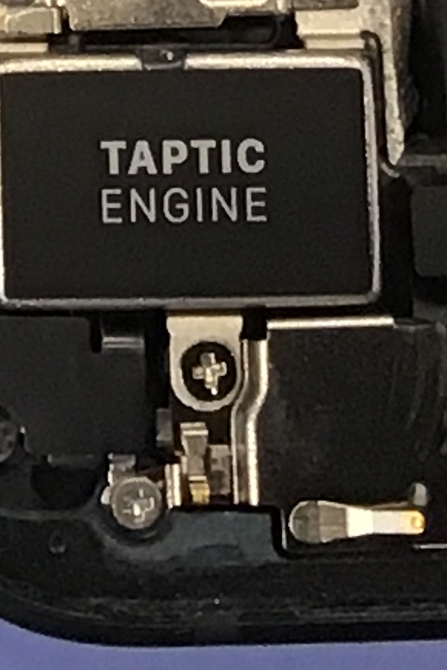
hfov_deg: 5.6
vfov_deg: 7.7
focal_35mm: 242
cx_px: -168
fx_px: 4507
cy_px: -1126
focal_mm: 3.3
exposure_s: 1/30
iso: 80
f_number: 2.4
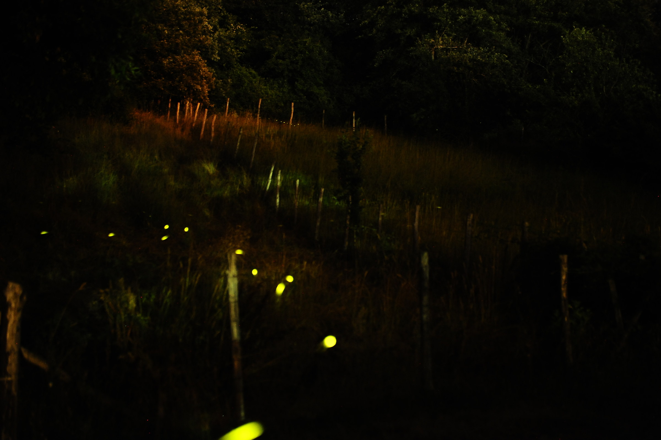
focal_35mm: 55
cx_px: 330
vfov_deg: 24.6
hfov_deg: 36.3
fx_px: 1009
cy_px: 220
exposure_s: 54.7
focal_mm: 55
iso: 2500
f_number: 2.8
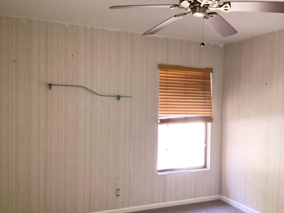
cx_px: 140
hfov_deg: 55.4
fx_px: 271
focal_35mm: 33
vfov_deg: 42.9
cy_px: 117
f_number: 1.8
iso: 320
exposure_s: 1/40
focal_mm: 3
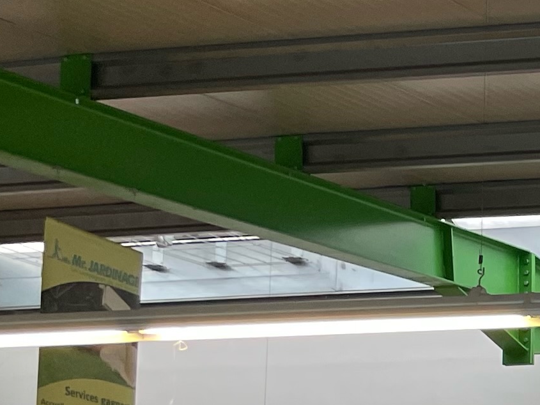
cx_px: 1158
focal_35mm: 124
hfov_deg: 13.2
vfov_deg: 11.1
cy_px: 745
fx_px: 1935
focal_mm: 4.2
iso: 64
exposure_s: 1/100
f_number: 1.6
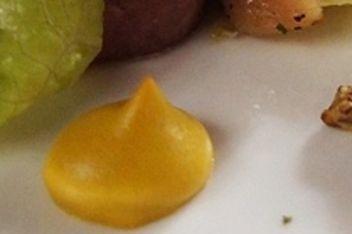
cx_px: 440
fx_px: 1641
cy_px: -55
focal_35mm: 168
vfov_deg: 8.1
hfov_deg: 11.9
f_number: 4.5
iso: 1600
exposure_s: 1/15
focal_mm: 26
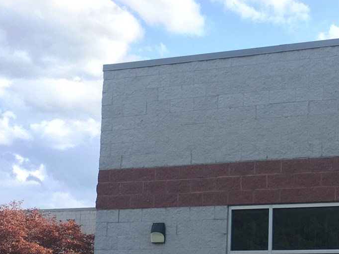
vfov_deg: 16.9
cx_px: 274
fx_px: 852
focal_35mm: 87
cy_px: 194
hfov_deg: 22.2
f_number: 2.2
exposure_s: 1/349
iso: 25
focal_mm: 4.15
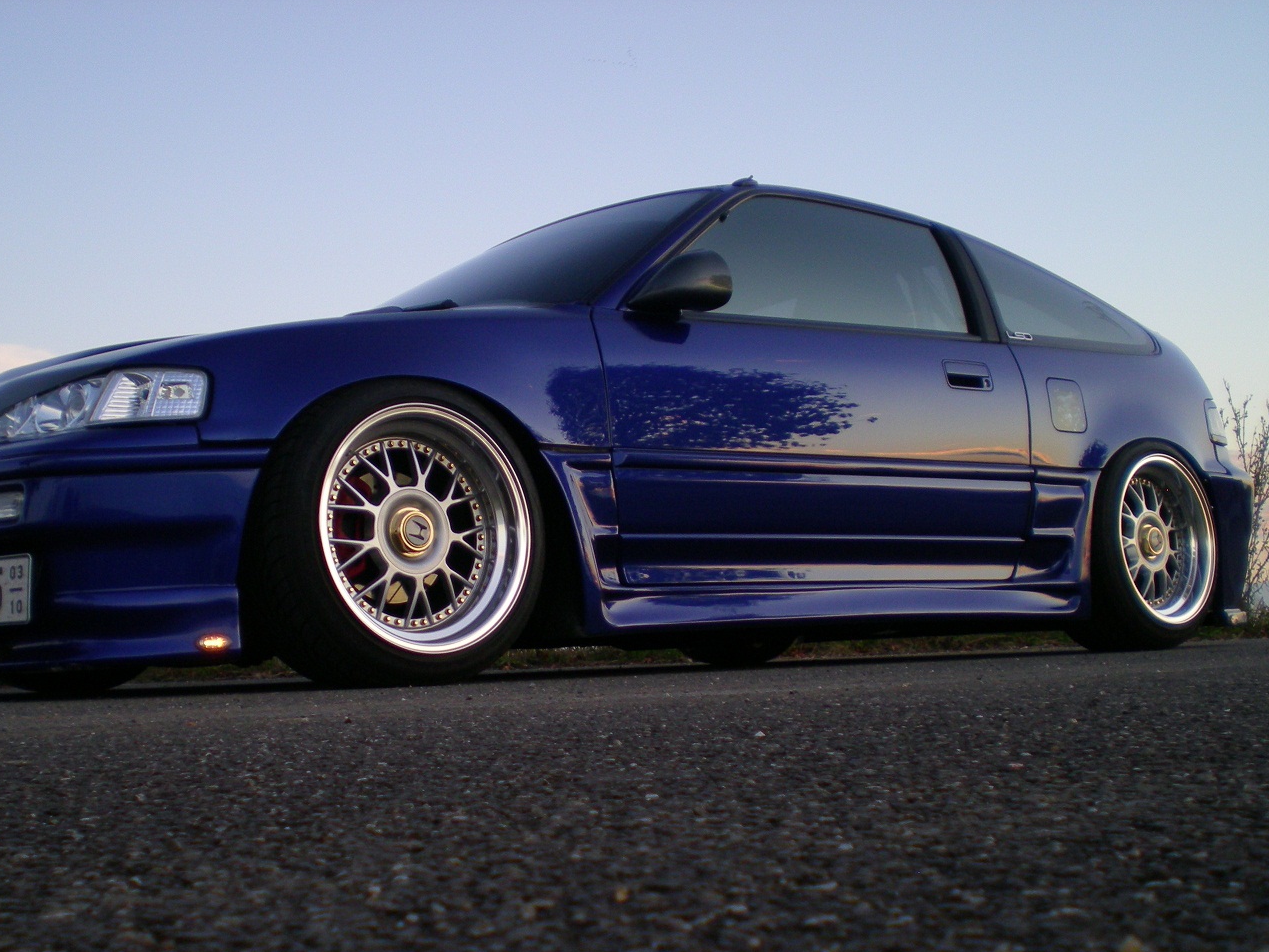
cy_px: 573
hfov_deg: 41.1
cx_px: 532
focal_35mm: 46
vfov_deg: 31.4
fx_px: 1686
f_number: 3.1
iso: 84
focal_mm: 6.3
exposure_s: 1/60
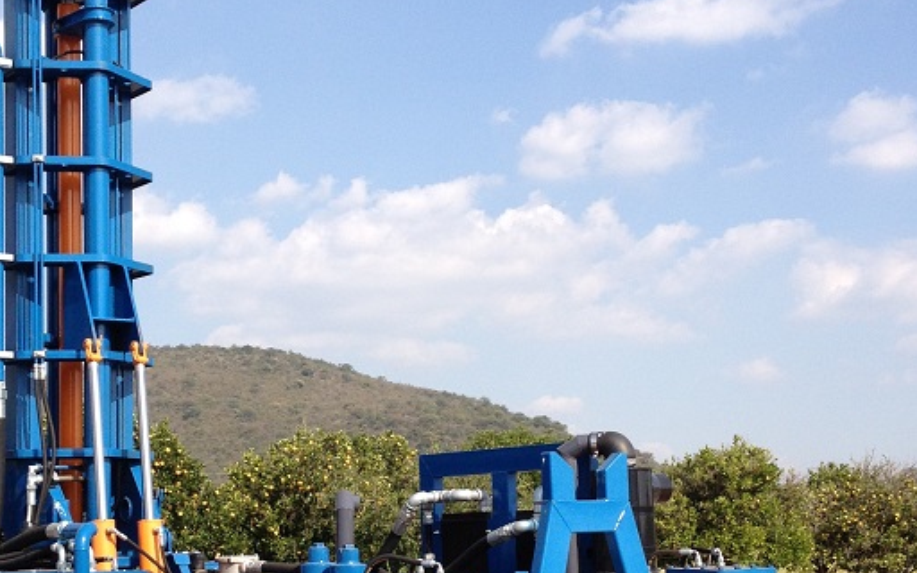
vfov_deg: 18.3
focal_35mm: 71
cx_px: 379
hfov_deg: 28.9
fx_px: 1774
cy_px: 401
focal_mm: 4.28
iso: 50
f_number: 2.4
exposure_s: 1/1346
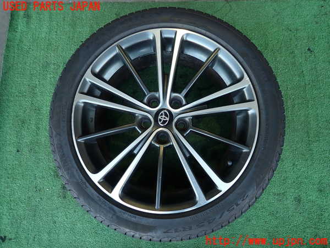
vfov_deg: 54.9
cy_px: 124
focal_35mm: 25
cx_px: 165
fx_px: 238
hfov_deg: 69.4
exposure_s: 1/60
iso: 100
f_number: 2
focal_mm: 4.5
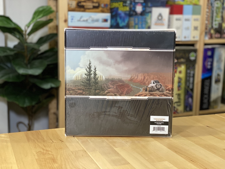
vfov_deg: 28.0
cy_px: 84
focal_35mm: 52
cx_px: 112
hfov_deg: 36.8
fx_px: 338
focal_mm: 6
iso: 200
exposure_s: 1/33
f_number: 2
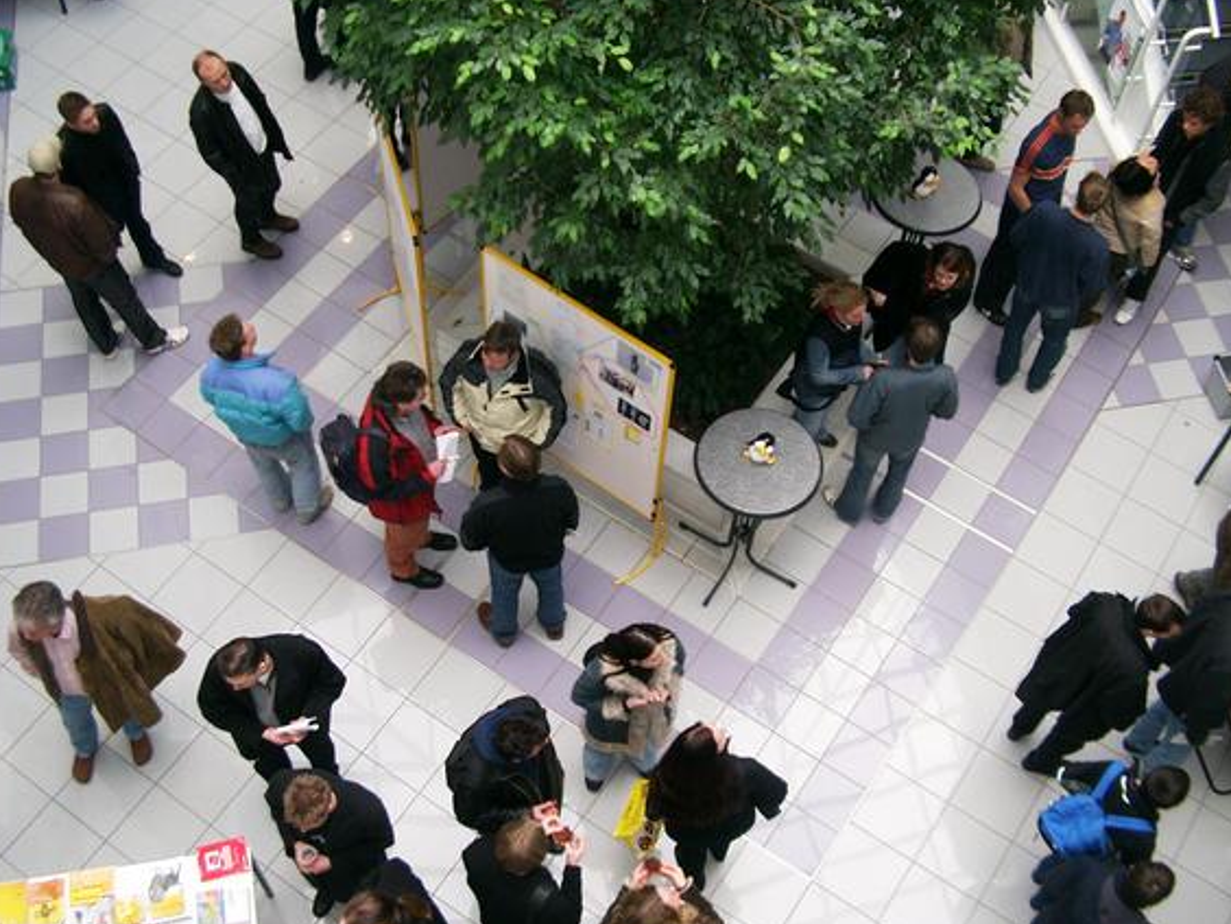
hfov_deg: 44.8
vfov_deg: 34.3
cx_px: 611
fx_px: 1494
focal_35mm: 42
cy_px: 463
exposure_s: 1/60
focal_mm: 7.6
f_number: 2.6
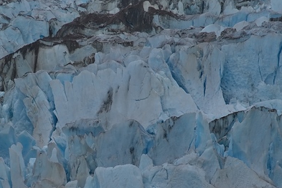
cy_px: 165
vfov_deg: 3.5
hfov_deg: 5.3
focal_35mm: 391
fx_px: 3063
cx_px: 96
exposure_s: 1/250
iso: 100
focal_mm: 120
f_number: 6.3
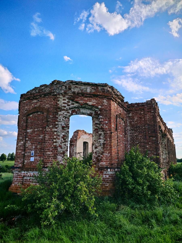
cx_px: 91
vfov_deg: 61.7
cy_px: 122
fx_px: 203
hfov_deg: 48.2
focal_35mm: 29
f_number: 1.8
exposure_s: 1/926
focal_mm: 4.75
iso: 100
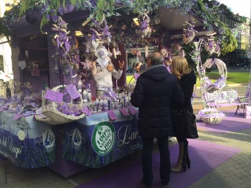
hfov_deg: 55.3
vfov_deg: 43.0
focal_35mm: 33
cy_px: 91
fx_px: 239
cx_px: 118
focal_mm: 4.15
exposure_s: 1/373
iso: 32
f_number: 2.2
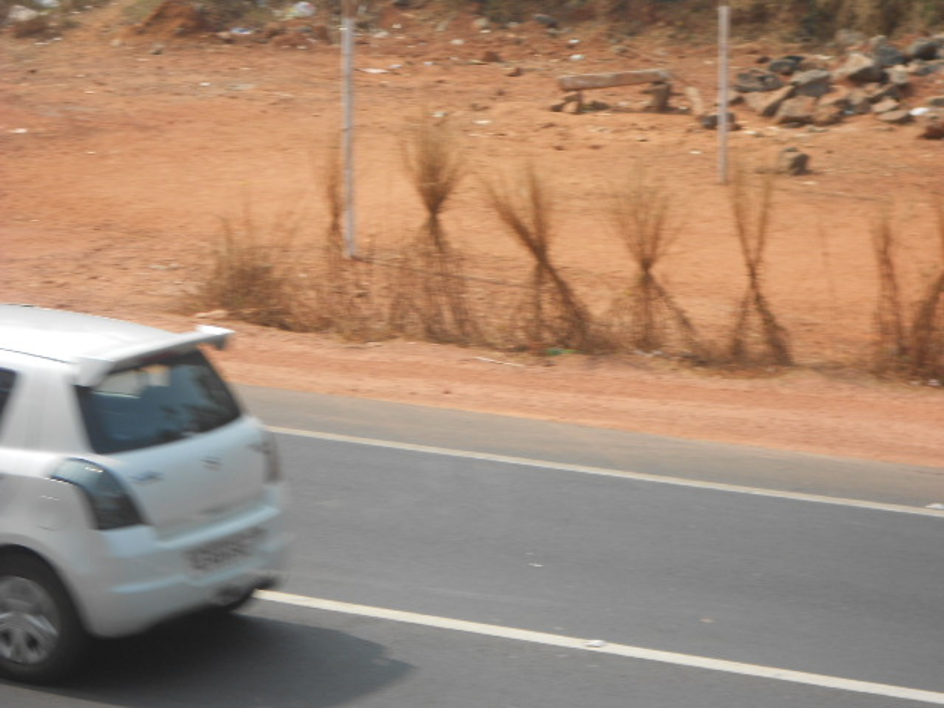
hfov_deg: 15.2
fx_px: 3545
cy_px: 354
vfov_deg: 11.4
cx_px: 472
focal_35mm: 130
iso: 80
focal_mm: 23
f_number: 6.5
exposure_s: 1/160
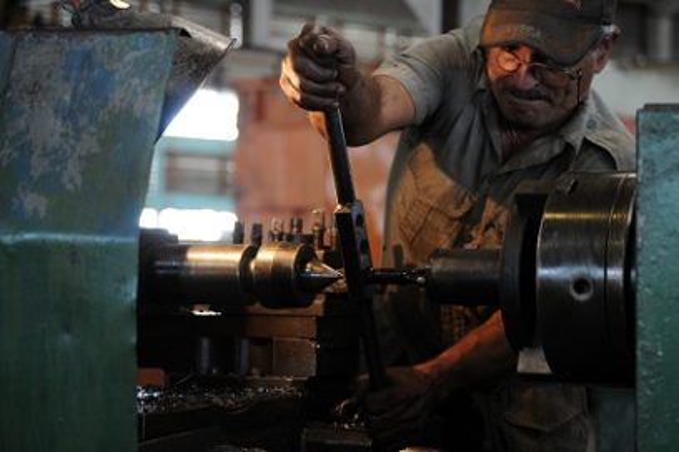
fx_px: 1754
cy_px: 226
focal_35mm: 93
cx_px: 340
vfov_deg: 14.7
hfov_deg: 21.9
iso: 560
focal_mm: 62
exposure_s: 1/30
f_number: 4.2
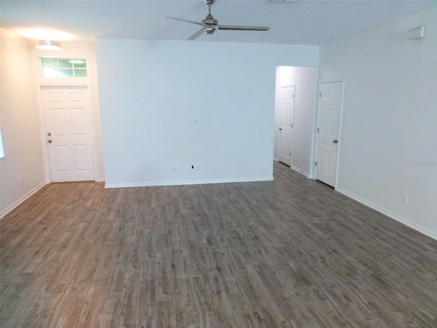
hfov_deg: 71.6
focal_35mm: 24
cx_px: 218
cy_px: 164
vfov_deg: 56.8
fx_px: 303
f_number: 3.3
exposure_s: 1/20
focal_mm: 4.3
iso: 400
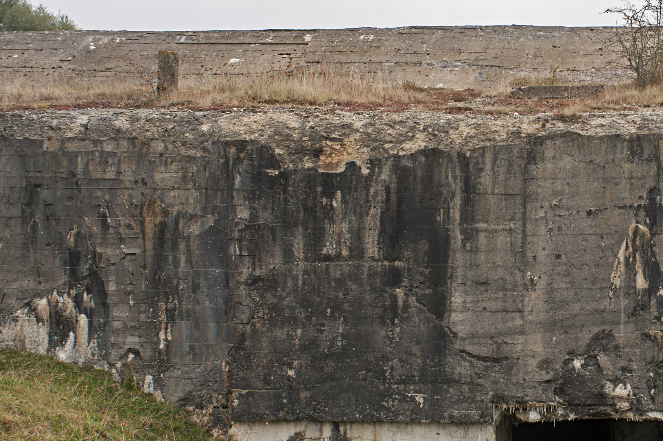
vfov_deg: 25.5
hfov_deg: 36.2
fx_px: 957
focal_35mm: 52
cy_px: 356
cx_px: 581
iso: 200
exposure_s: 1/125
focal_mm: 28
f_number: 3.5
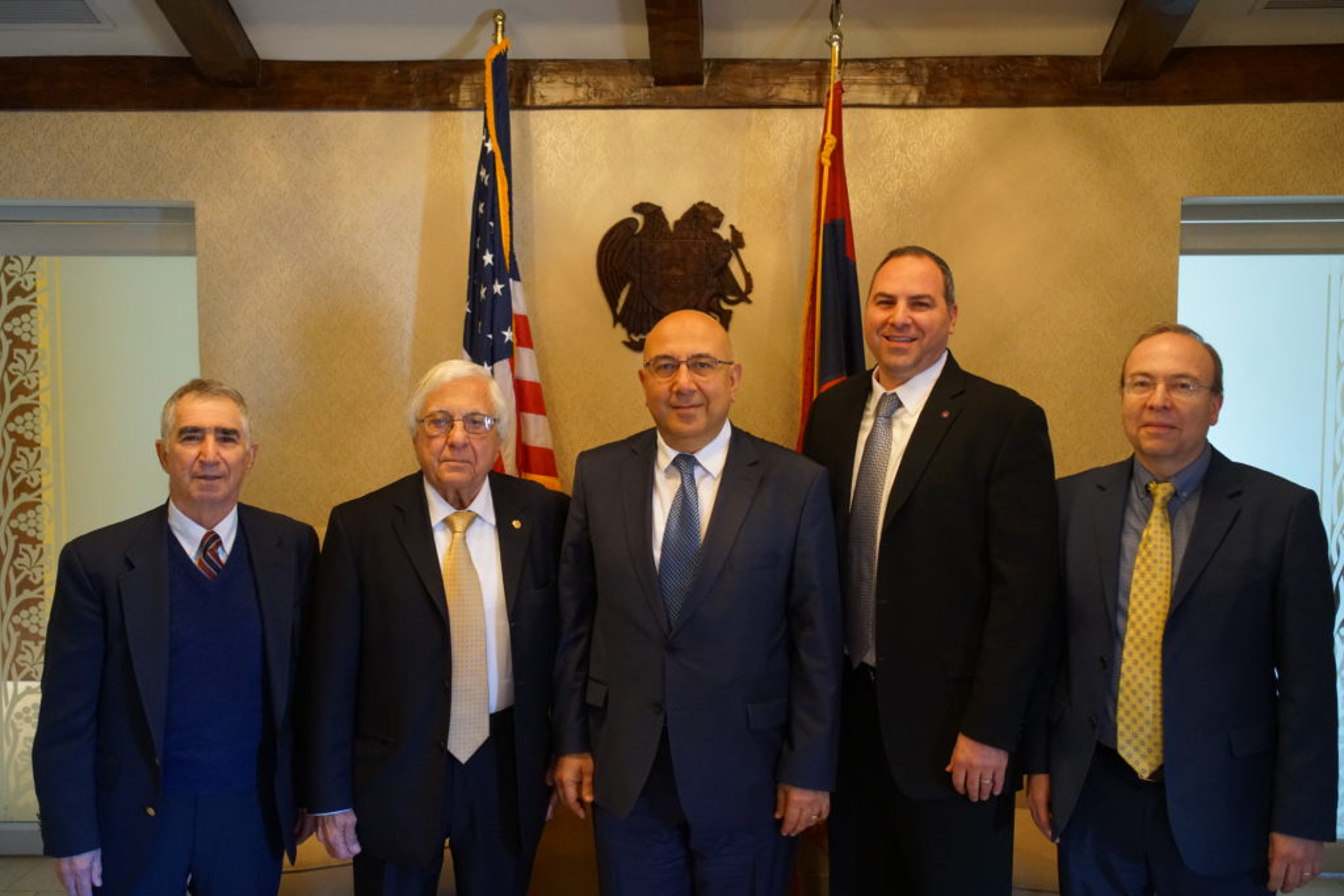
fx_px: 1381
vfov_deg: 36.0
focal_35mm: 37
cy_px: 448
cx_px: 672
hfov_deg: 51.9
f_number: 4
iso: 6400
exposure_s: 1/100
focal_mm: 37
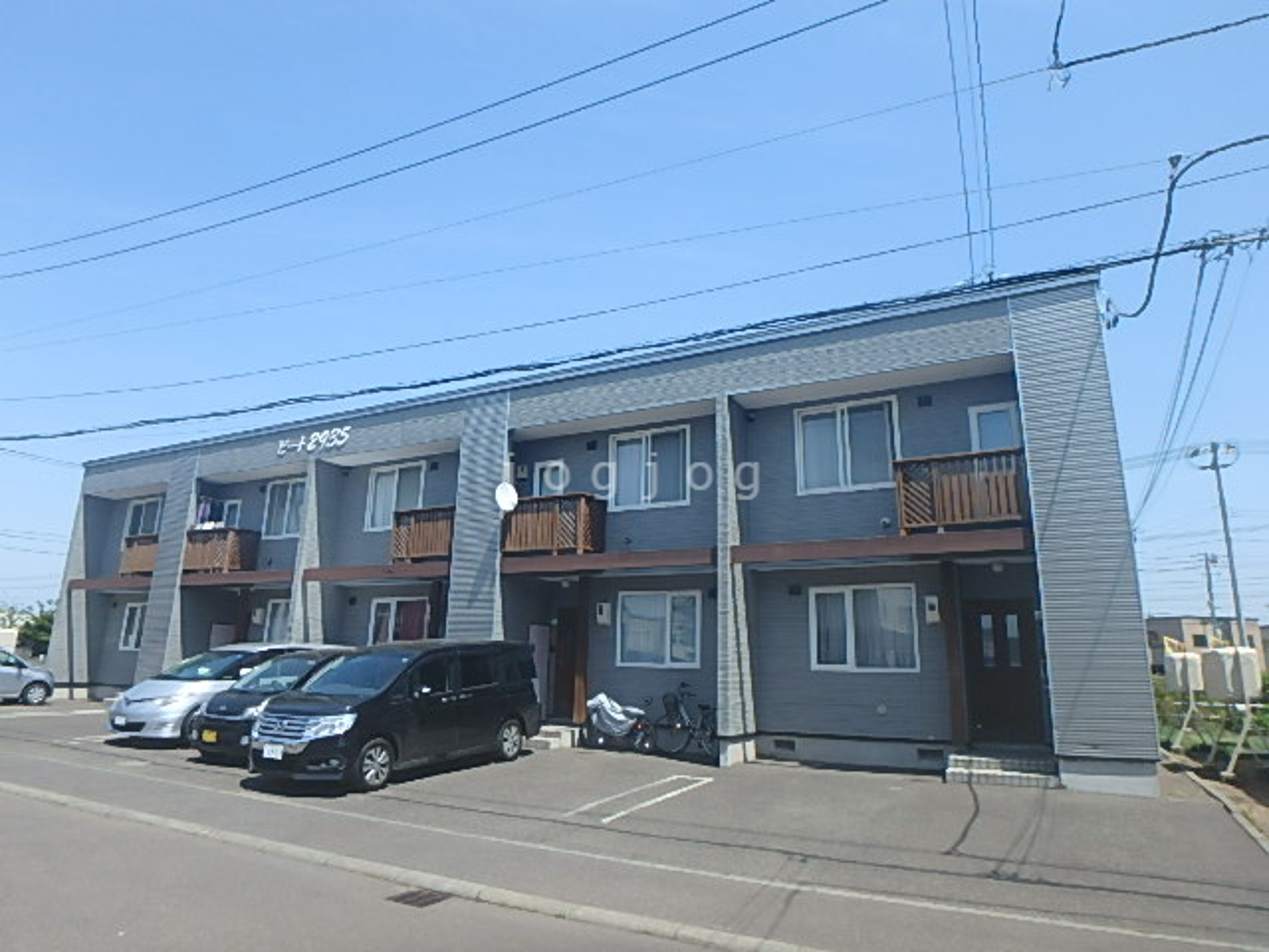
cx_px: 634
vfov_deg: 63.4
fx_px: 770
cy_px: 476
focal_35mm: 21
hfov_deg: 79.0
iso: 125
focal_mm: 3.7
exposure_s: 1/1000
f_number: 3.5
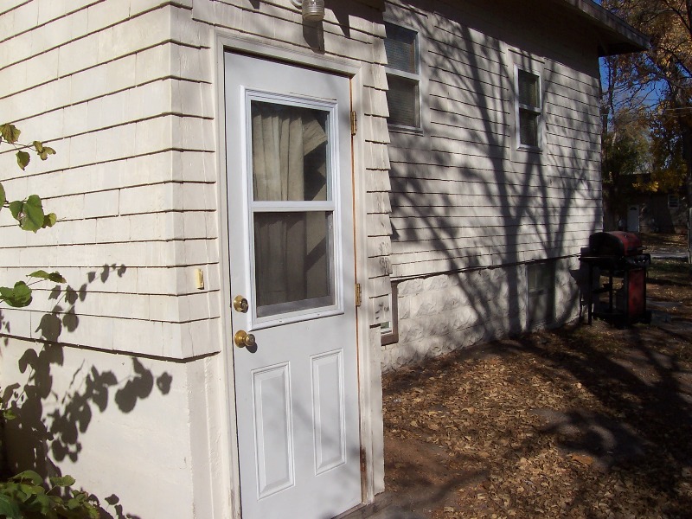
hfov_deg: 50.1
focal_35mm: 37
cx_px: 346
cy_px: 260
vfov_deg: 38.7
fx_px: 740
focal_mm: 5.6
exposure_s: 1/1000
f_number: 5.6
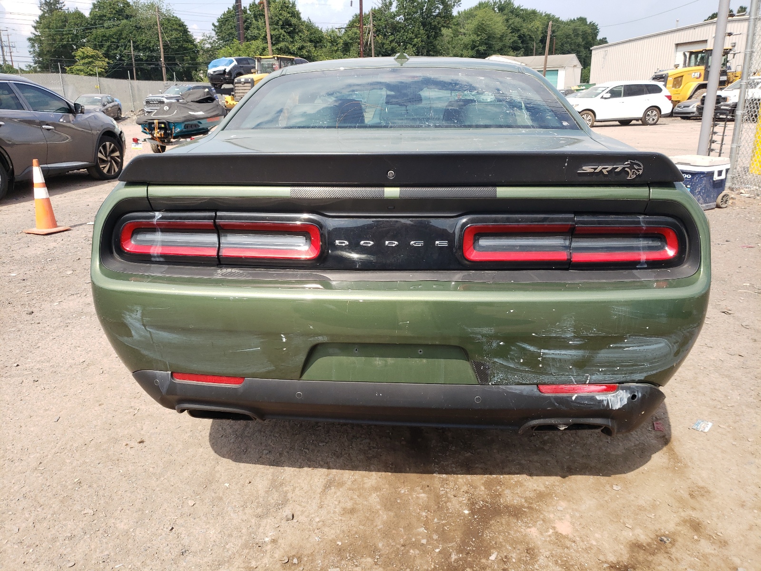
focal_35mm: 26
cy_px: 286
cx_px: 380
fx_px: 572
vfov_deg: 53.1
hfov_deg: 67.3
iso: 50
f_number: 1.5
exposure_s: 1/1667
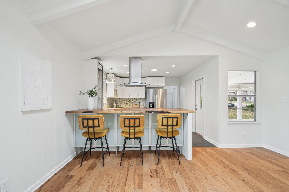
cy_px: 96
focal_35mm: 15
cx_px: 144
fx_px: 120
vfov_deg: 77.3
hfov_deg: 100.4
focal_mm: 10
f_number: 8
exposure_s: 1/6
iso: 400
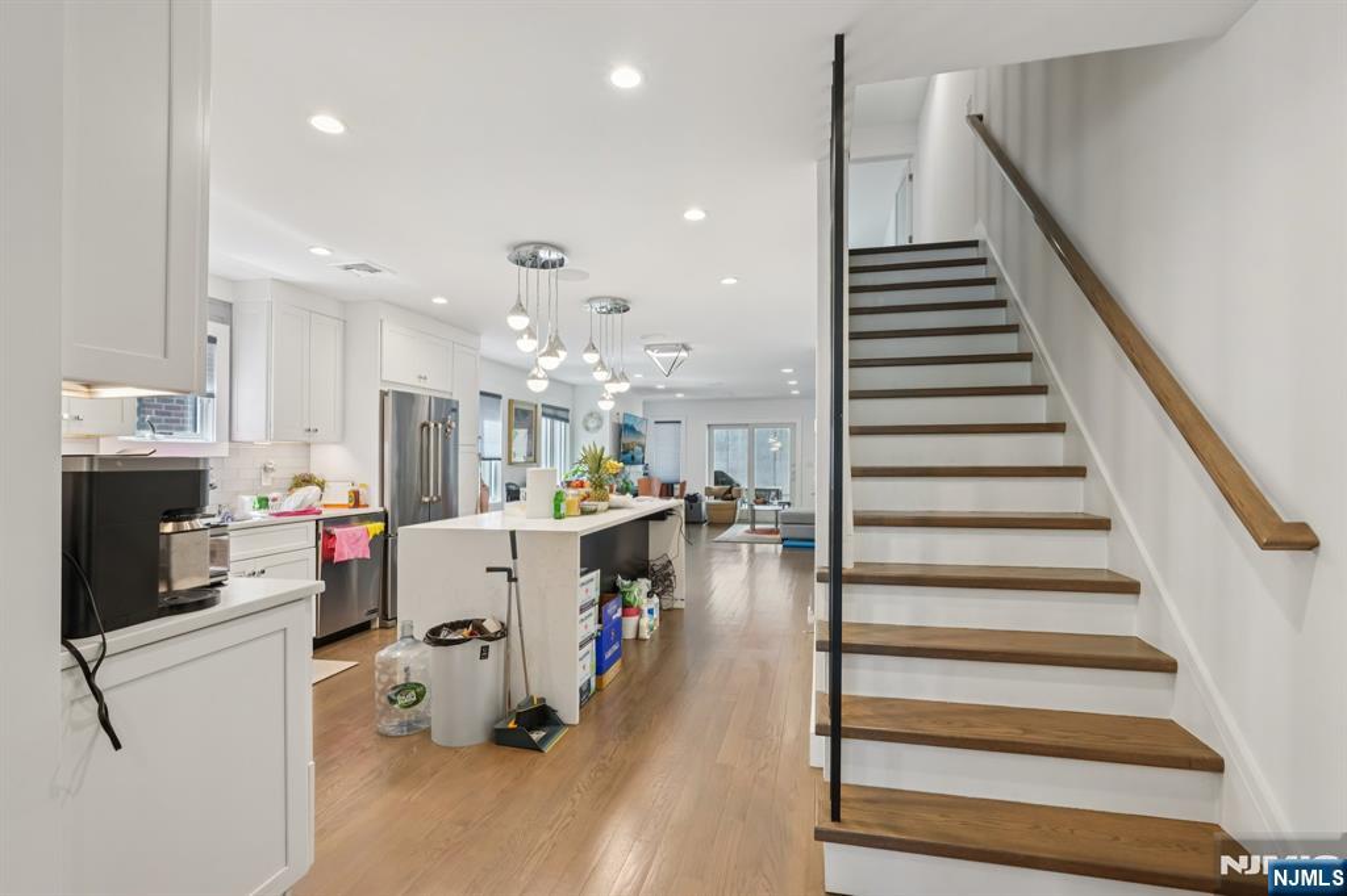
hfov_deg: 95.0
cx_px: 674
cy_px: 448
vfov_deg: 72.0
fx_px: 617
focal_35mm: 16
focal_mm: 16.5
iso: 400
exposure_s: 1/20
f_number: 9
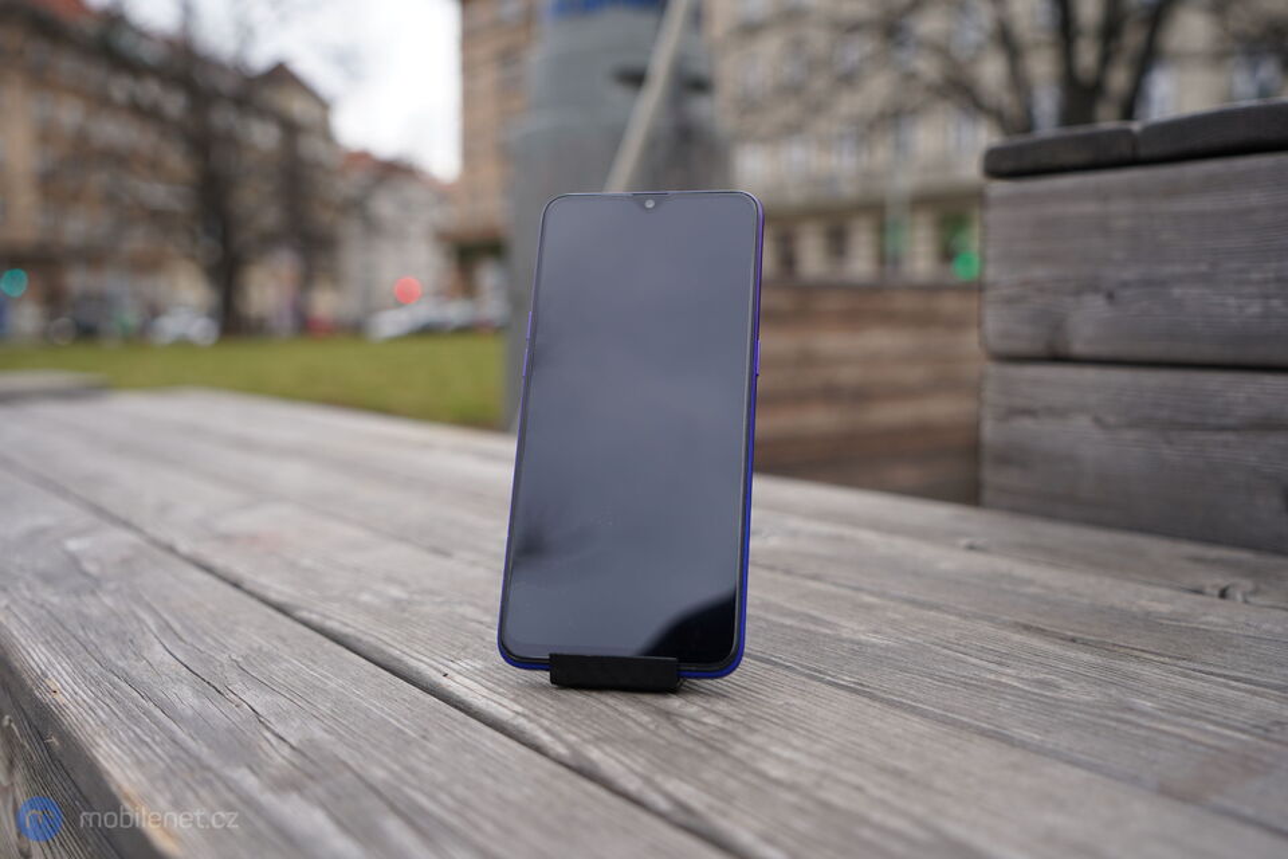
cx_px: 644
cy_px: 430
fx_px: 1252
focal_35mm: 35
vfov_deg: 37.9
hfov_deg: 54.4
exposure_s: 1/160
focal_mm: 35
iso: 100
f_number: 4
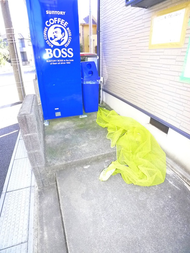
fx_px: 176
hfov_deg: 56.8
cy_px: 126
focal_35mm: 24
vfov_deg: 71.6
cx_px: 95
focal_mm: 5.1
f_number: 2.8
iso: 400
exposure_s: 1/100
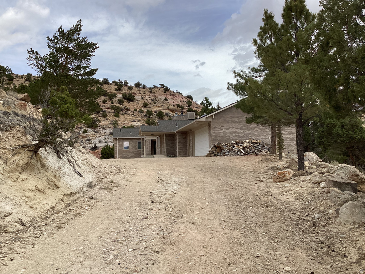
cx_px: 182
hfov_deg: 58.4
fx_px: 327
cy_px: 137
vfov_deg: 45.4
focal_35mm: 31
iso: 25
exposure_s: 1/1631
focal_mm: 3.3
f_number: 2.4
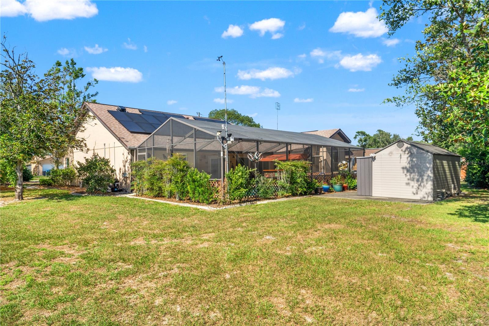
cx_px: 244
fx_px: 336
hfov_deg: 72.1
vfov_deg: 51.7
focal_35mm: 25
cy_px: 163
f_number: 7.1
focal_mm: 16.5
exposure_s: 1/1600
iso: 400
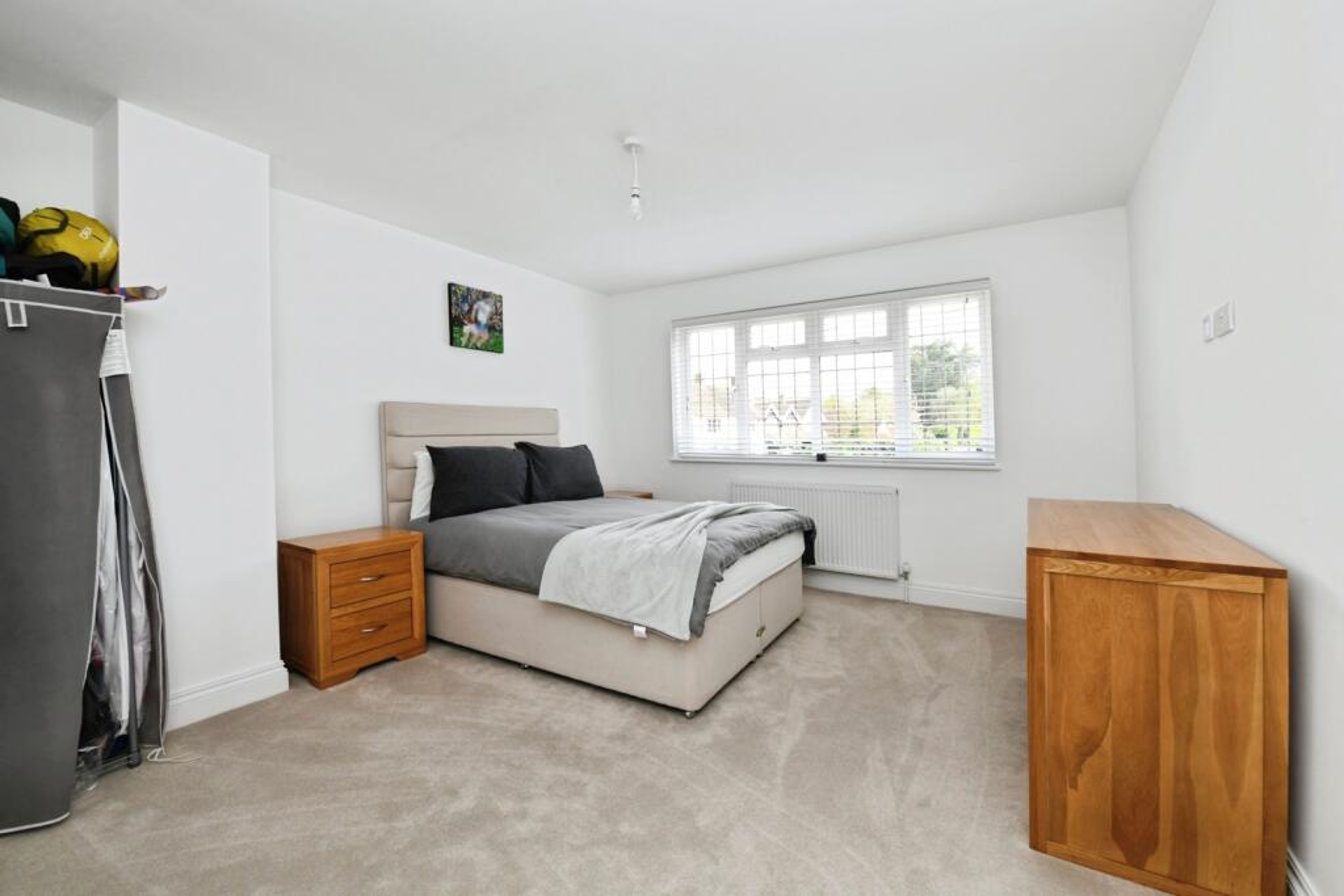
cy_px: 448
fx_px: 523
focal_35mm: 14
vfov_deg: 81.2
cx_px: 672
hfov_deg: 104.2
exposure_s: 1/100
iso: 640
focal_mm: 14
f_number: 10
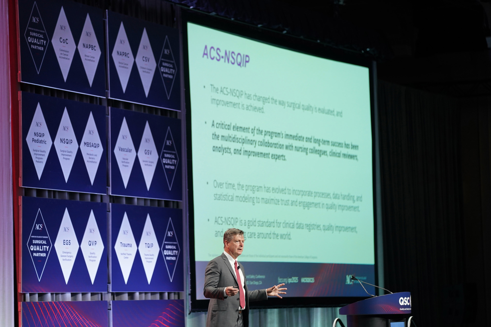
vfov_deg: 9.1
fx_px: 2059
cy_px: 164
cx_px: 246
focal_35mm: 151
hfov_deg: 13.6
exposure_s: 1/250
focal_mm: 151
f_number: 2.8
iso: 1000
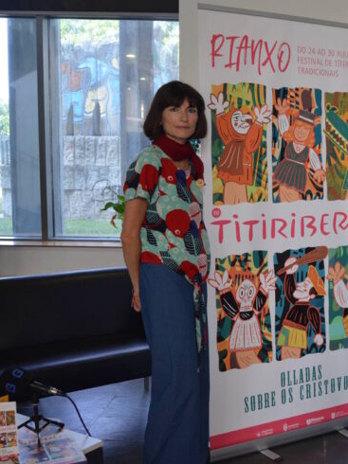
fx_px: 657
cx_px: 330
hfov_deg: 28.2
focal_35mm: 49
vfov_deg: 38.9
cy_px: 230
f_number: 8
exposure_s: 1/40
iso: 800
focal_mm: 22
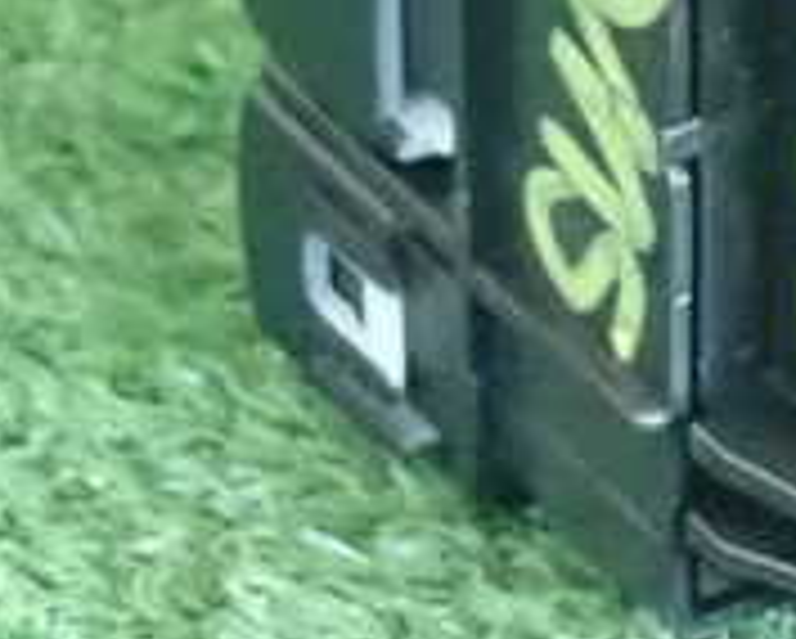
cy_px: -184
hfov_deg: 6.4
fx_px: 7099
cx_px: 962
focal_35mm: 301
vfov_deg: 5.1
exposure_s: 1/80
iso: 6400
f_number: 4.7
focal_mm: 16.48
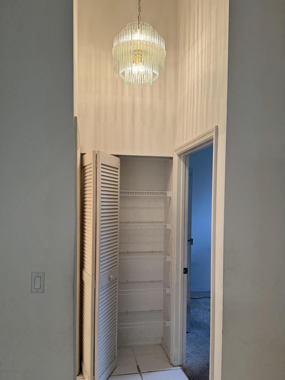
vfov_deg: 63.3
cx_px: 150
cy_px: 209
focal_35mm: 28
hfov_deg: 49.7
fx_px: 307
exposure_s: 1/120
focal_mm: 6.76
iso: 200
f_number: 1.78
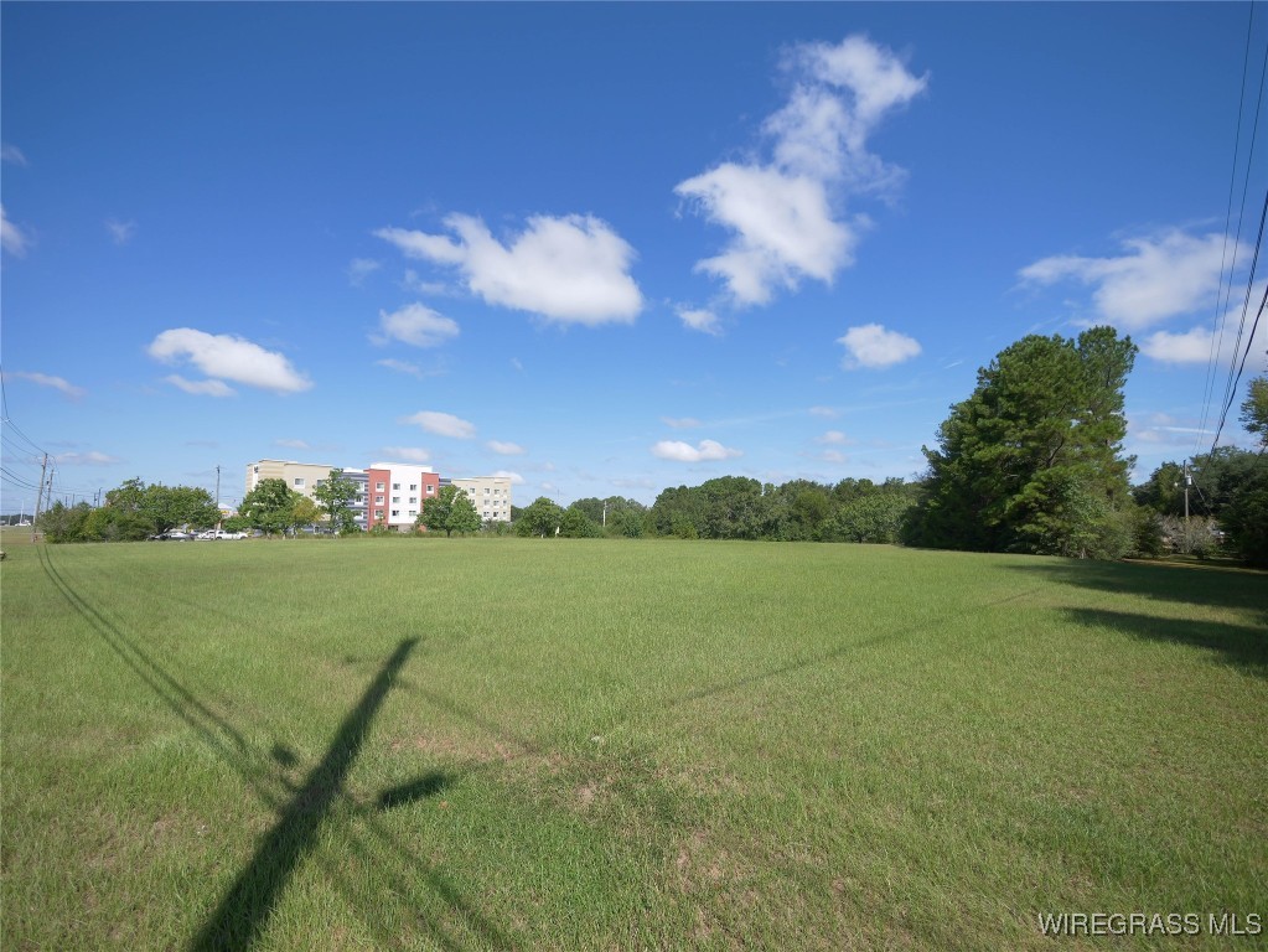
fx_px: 513
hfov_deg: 102.0
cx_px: 634
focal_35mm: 14
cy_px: 476
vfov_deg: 85.7
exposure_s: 1/640
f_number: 4
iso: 100
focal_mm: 7
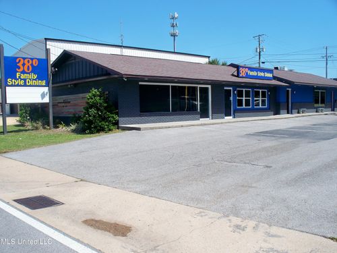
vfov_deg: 39.7
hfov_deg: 51.4
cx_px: 168
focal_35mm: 36
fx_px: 350
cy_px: 126
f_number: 5
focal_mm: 7.54
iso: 80
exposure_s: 1/400
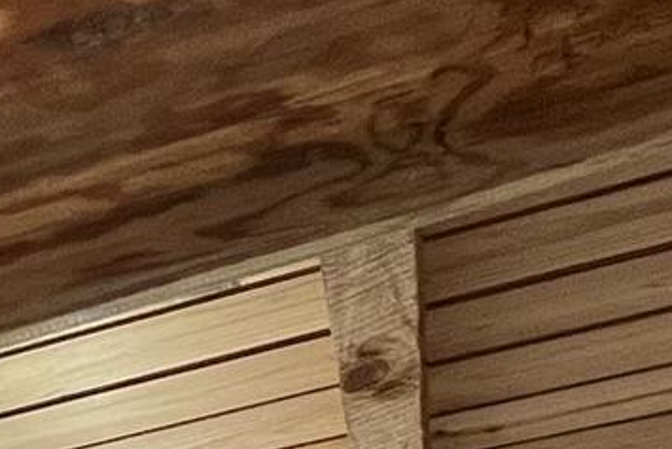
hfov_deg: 21.2
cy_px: 1209
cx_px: -382
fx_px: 1457
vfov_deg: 12.1
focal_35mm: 78
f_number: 1.8
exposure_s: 1/60
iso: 200
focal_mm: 1.57
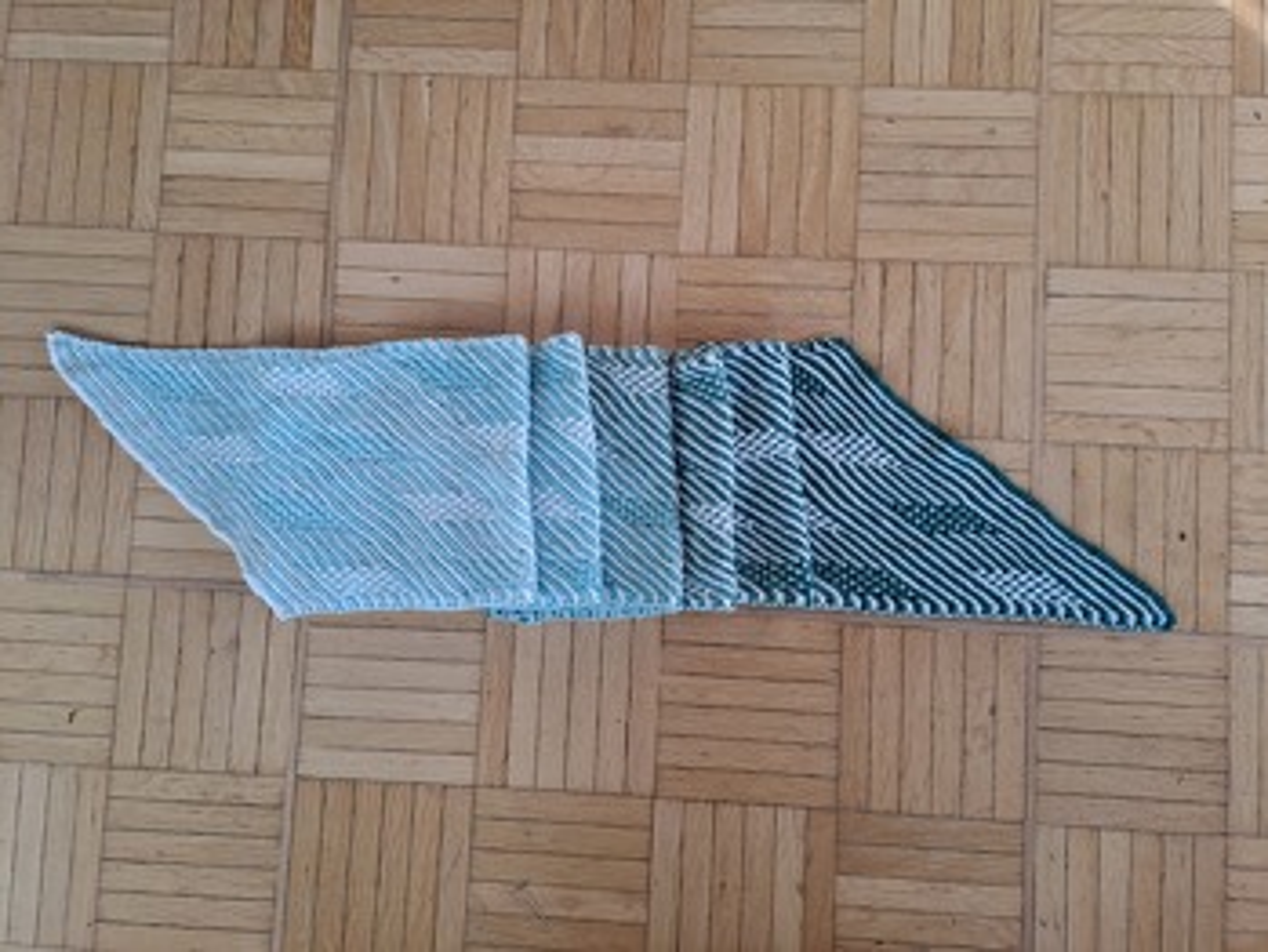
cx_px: 634
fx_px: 916
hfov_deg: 69.4
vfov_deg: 54.9
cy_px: 476
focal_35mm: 25
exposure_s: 1/50
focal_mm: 4.65
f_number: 1.8
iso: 50
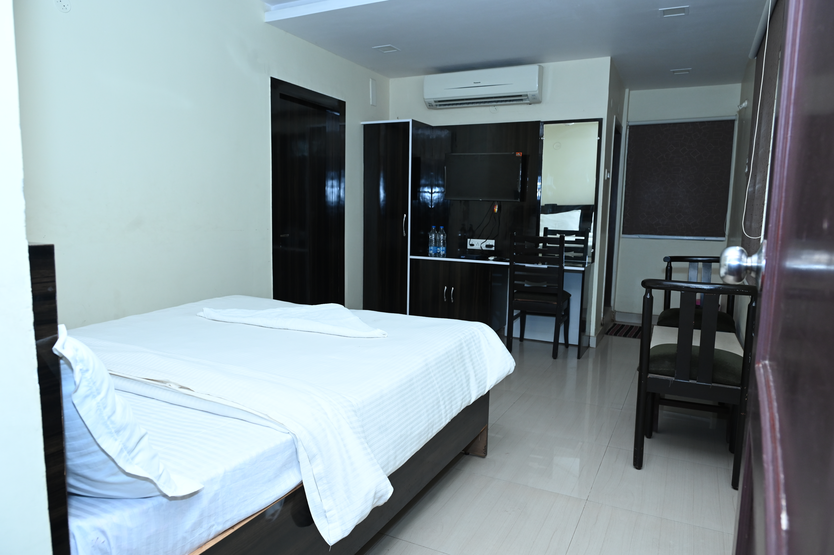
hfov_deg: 73.8
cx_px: 417
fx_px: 556
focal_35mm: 24
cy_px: 278
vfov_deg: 53.1
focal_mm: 24
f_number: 6.3
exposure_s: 1/125
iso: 1000
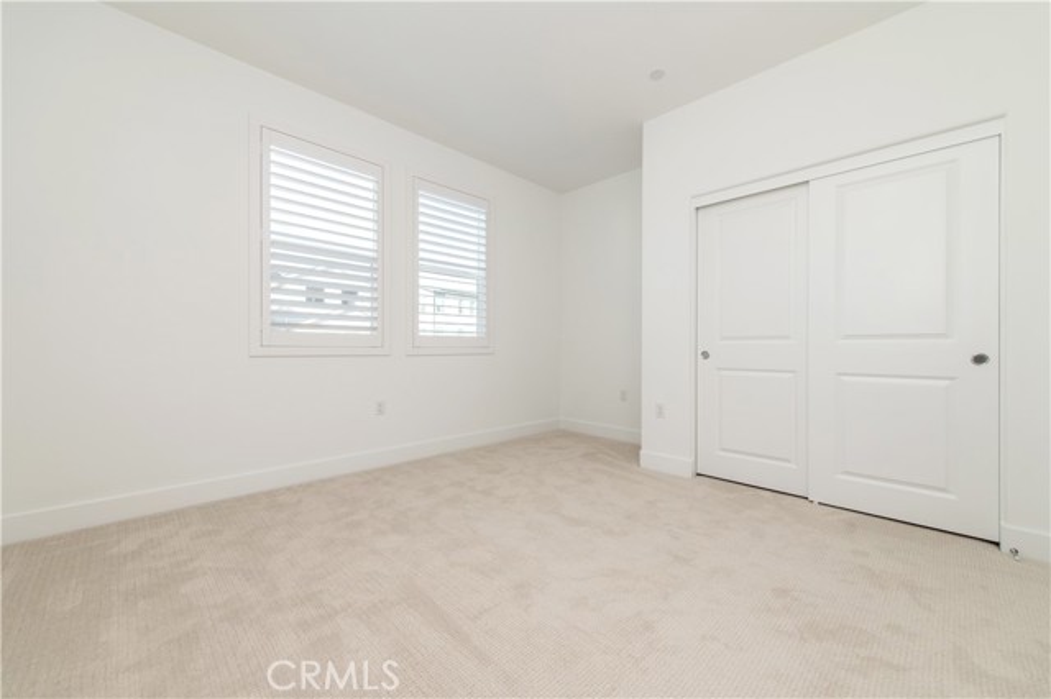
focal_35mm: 14
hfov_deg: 104.3
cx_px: 526
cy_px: 350
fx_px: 408
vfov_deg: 81.1
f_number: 5
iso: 200
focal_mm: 14
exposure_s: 1/100
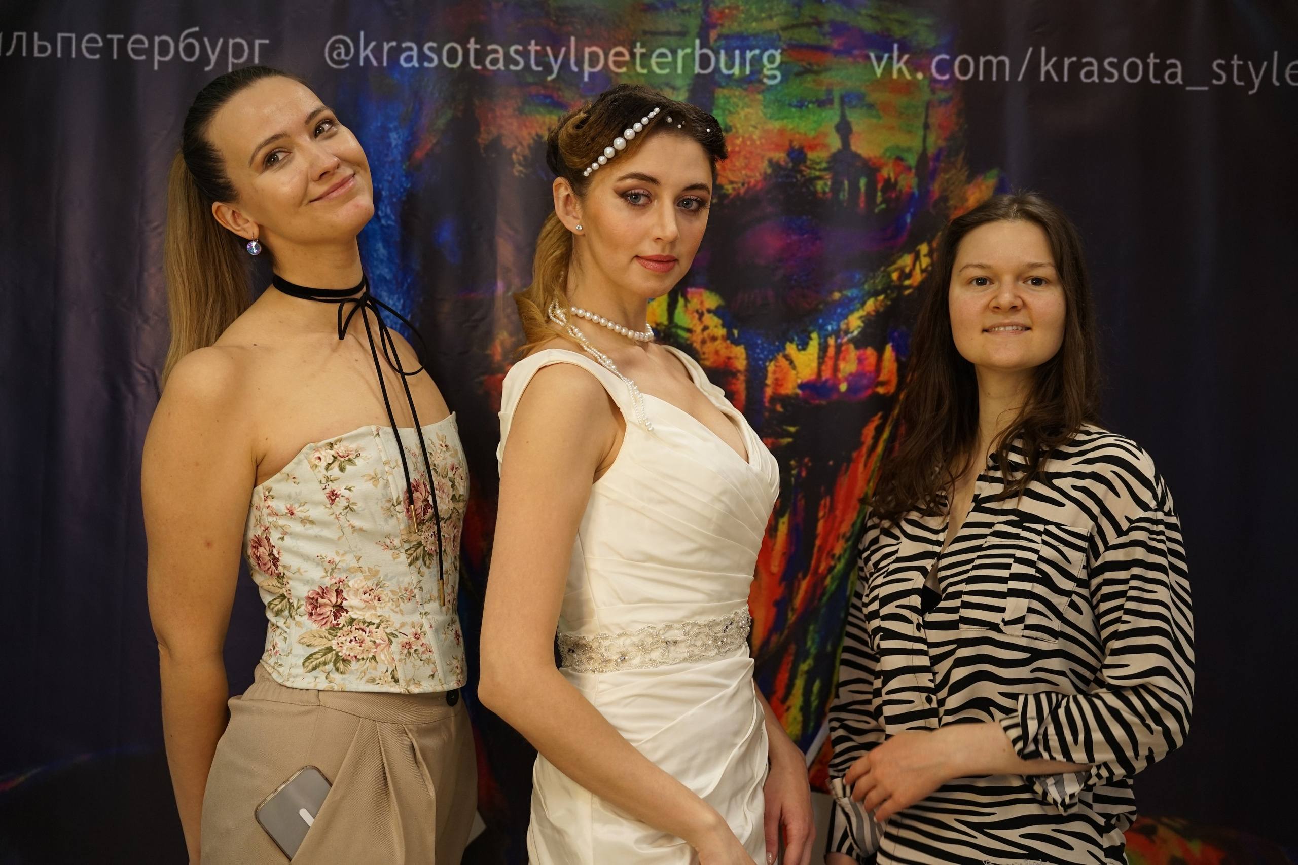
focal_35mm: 45
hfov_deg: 43.3
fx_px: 1633
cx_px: 649
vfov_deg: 29.7
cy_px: 432
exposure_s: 1/125
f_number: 2.8
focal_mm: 45.3
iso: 800
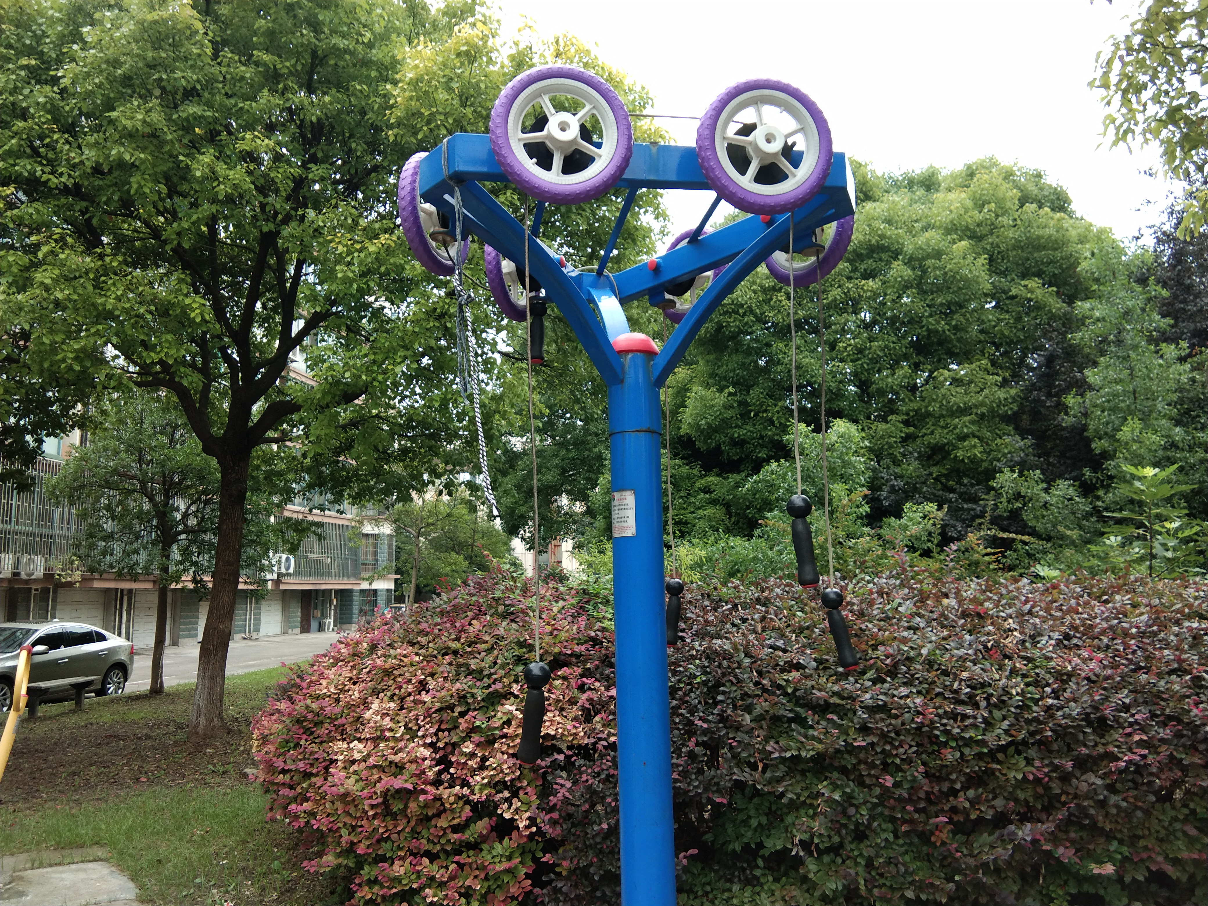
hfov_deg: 58.4
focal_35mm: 31
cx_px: 604
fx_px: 1082
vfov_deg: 45.4
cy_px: 453
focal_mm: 3.69
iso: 100
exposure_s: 1/100
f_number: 2.2
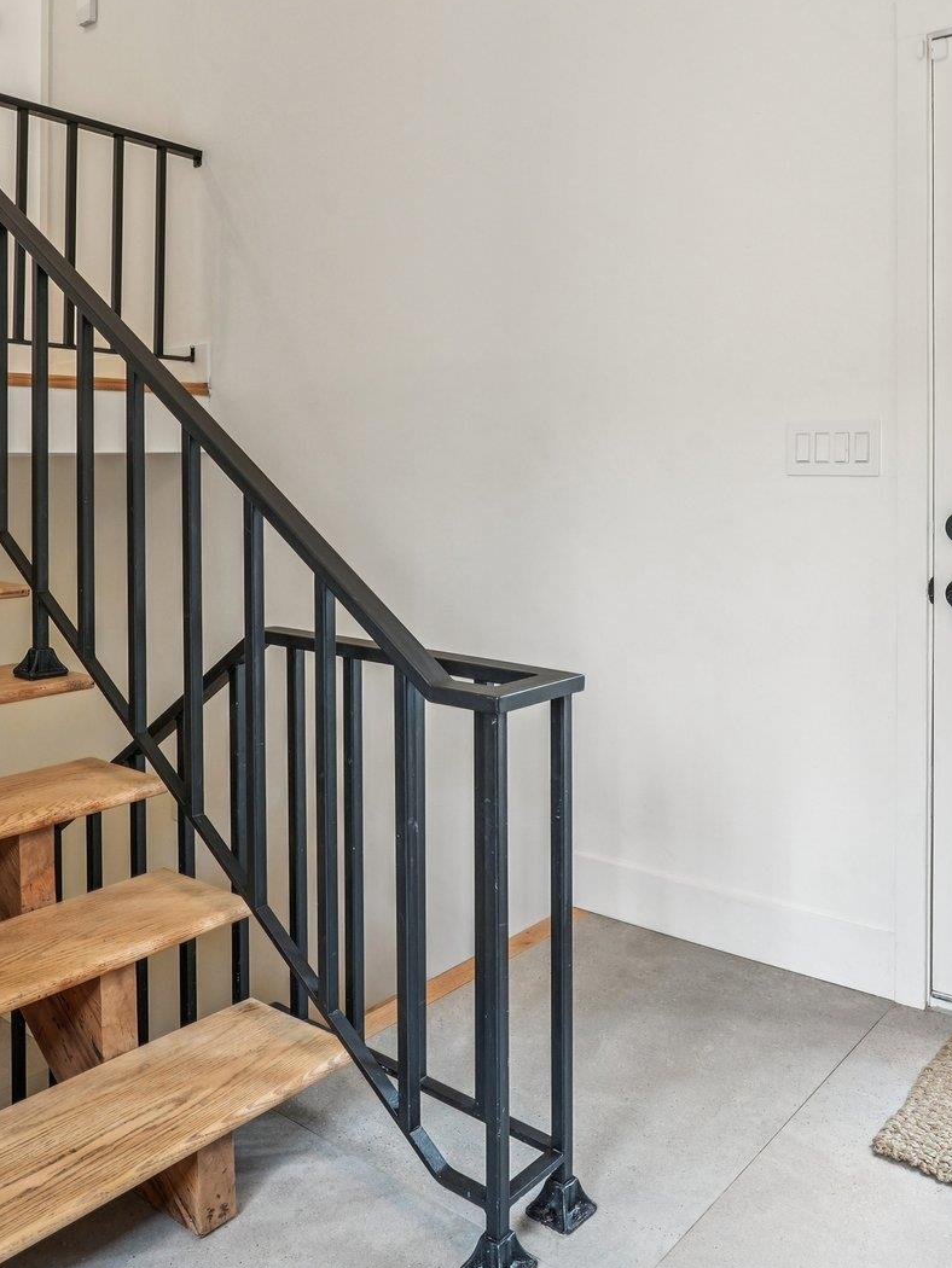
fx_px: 1100
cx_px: 559
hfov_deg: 46.6
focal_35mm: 30
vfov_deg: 59.2
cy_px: 481
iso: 400
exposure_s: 1/25
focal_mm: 16
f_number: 8
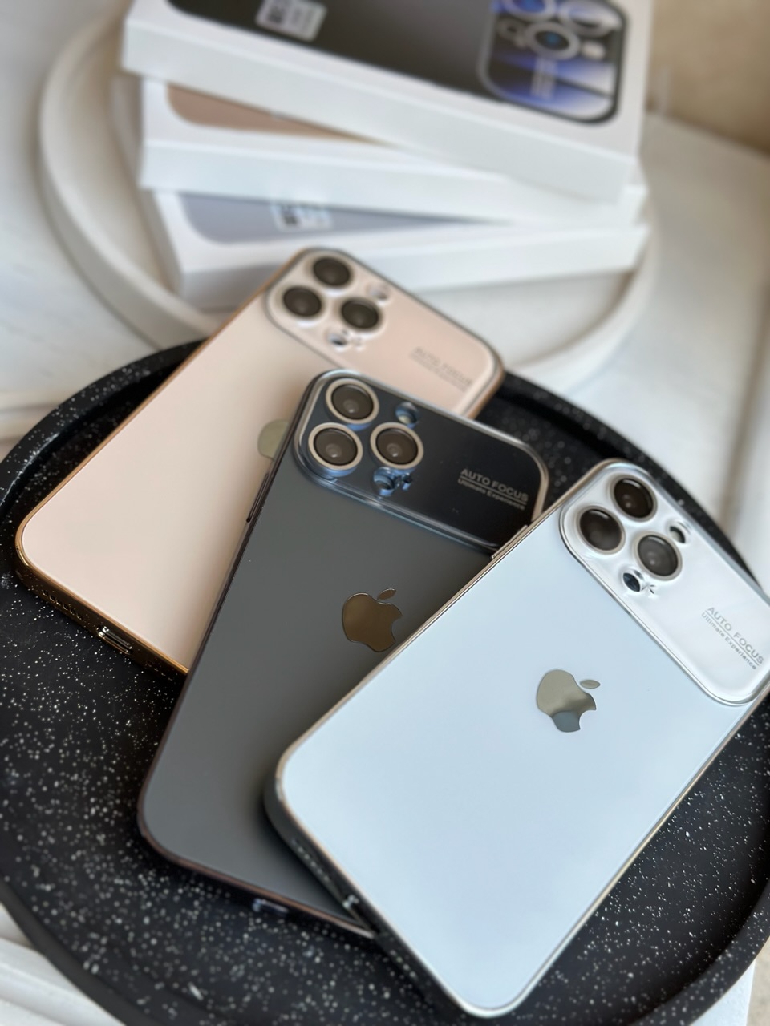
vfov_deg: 39.7
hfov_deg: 30.3
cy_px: 513
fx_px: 1424
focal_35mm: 48
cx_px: 385
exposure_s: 1/672
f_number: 1.78
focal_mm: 6.86
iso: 80
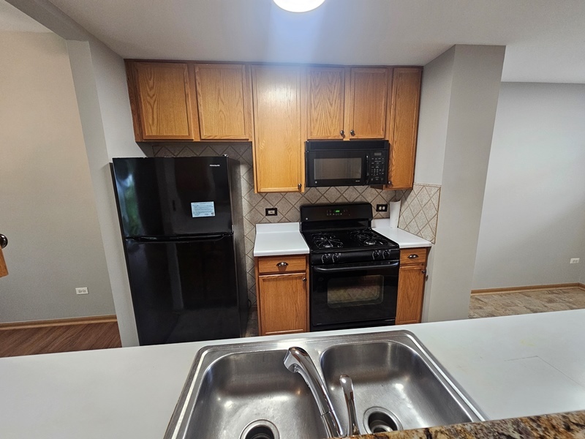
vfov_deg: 89.9
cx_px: 292
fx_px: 220
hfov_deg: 106.2
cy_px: 220
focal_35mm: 13
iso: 320
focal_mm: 2.2
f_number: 2.2
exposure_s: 1/60
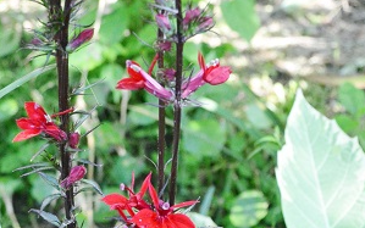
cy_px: 154
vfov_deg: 13.2
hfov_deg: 21.0
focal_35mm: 99
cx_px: 137
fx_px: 985
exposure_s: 1/500
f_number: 4
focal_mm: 28
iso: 1400
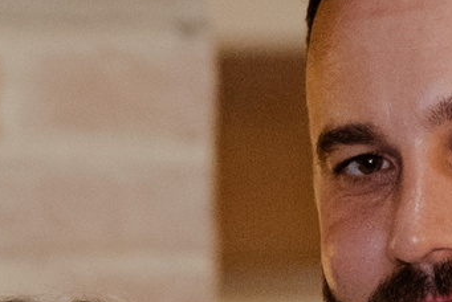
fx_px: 7917
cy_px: 704
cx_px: -306
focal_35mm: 630
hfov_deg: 3.3
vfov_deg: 2.2
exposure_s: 1/180
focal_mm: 56
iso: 2500
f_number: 1.4
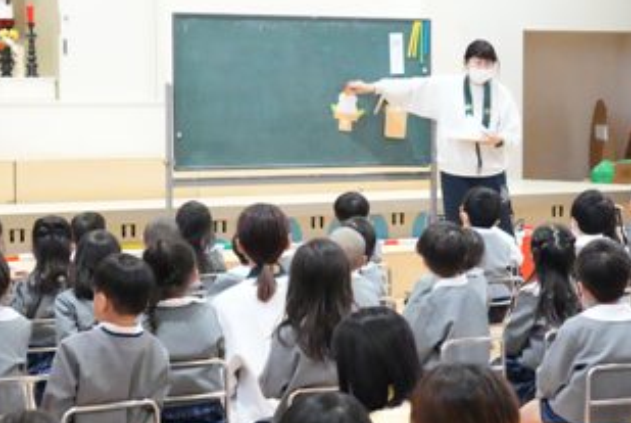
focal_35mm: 107
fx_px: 1872
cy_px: 228
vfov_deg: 12.9
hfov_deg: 19.1
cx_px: 306
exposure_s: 1/650
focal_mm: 55
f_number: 6.3
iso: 25600
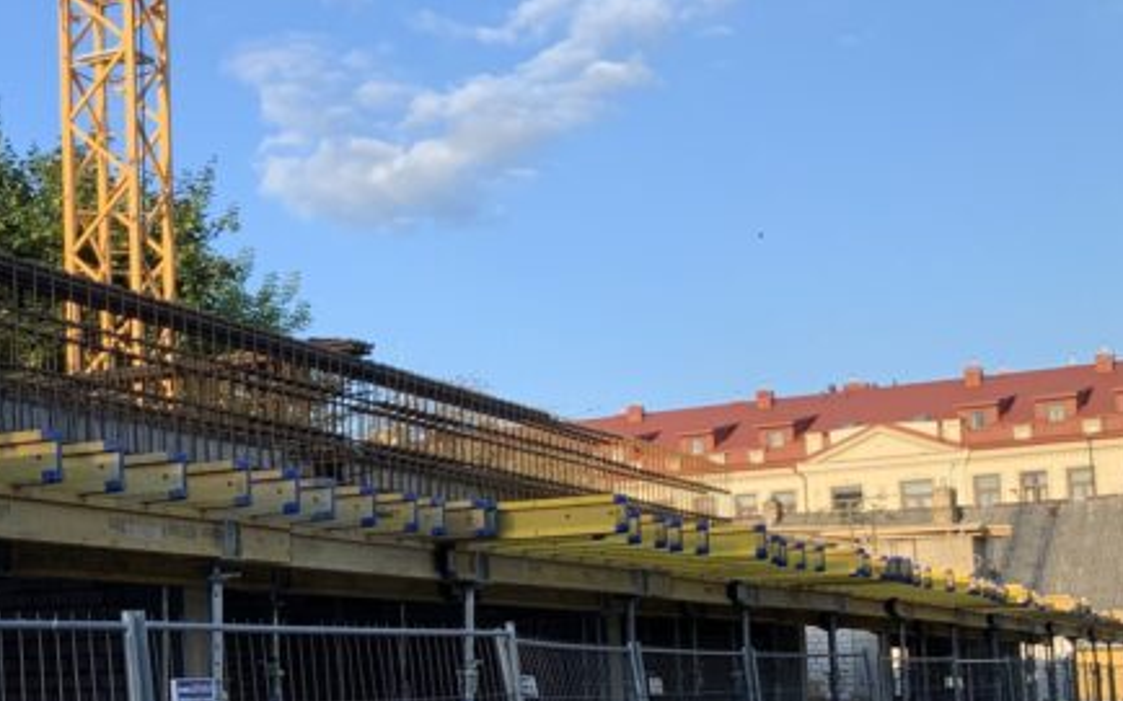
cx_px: -62
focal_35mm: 65
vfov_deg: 19.8
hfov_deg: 29.0
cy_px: 535
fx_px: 1989
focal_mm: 4.25
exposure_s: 1/706
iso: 25
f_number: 1.8
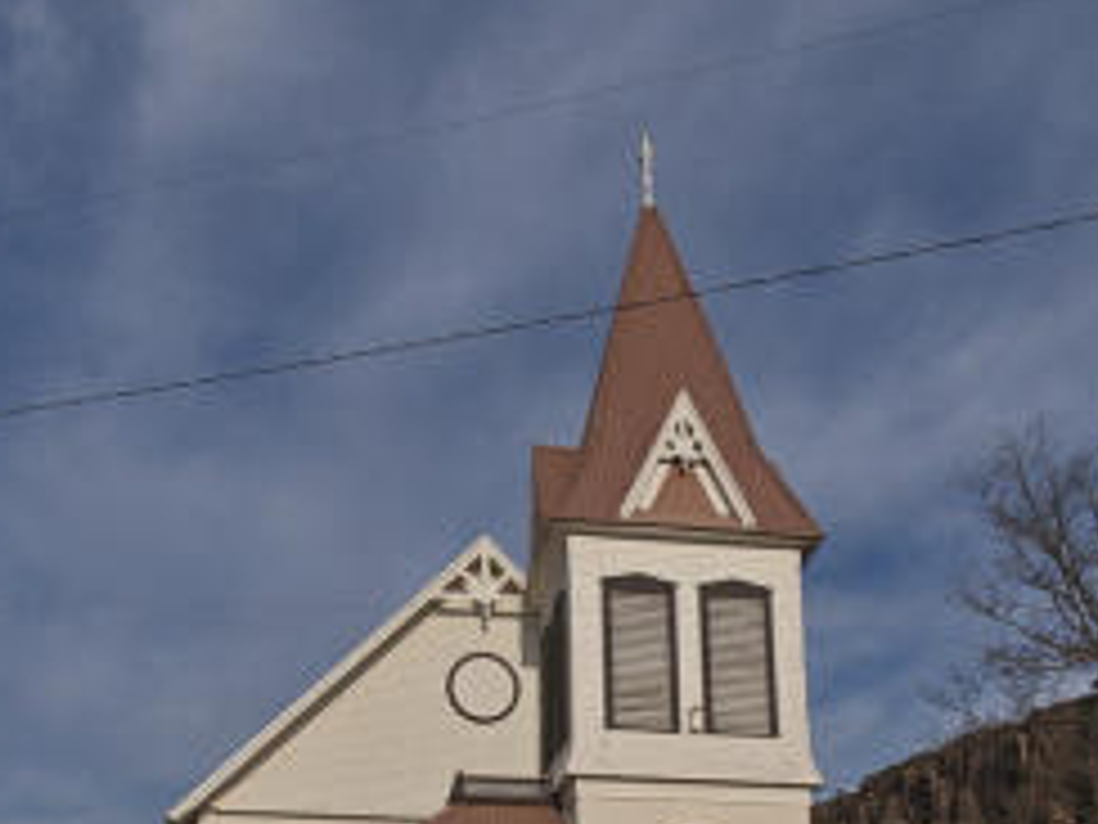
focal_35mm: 39
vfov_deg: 36.0
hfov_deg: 47.8
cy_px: 610
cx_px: 612
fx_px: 1237
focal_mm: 12
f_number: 9
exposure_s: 1/800
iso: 200
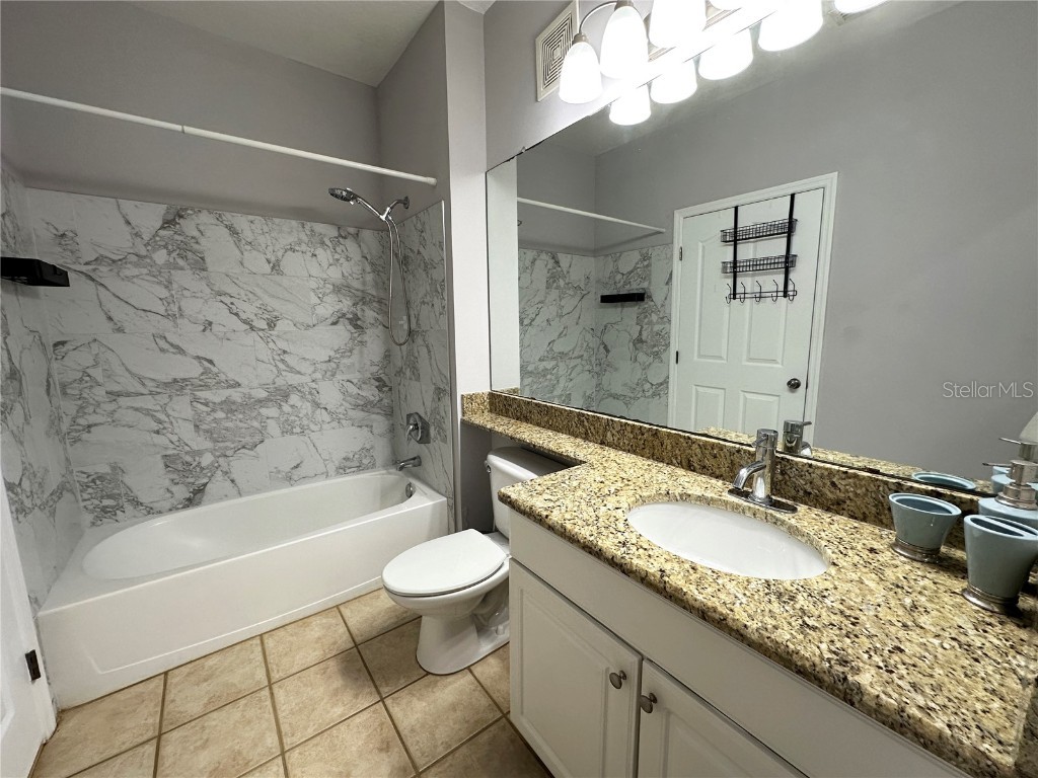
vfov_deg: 85.7
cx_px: 519
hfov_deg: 102.1
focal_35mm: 14
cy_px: 389
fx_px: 420
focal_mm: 2.22
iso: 160
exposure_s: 1/120
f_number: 2.2
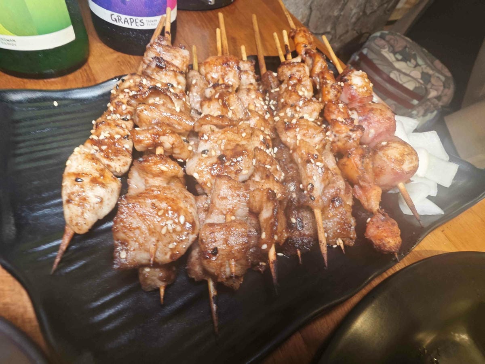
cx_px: 242
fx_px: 238
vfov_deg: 74.7
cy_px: 182
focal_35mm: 17
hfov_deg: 91.0
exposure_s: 1/60
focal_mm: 2.03
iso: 125
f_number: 1.8
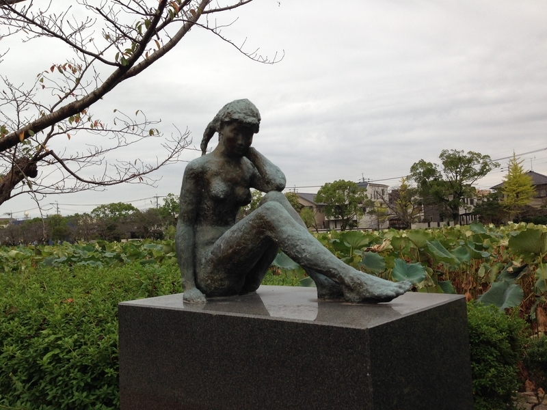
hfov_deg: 55.4
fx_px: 521
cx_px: 274
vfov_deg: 42.9
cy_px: 205
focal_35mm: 33
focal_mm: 4.12
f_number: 2.4
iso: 50
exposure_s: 1/120
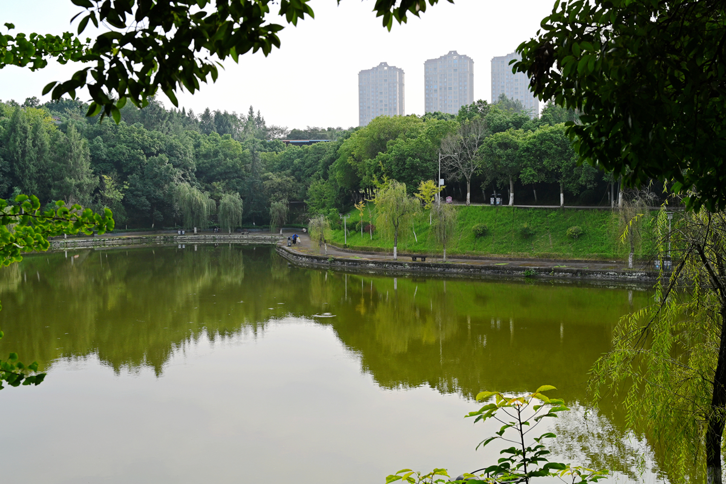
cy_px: 242
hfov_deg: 49.6
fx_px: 786
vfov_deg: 34.2
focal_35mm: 39
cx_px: 363
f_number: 8
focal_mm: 39
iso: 280
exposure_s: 1/160
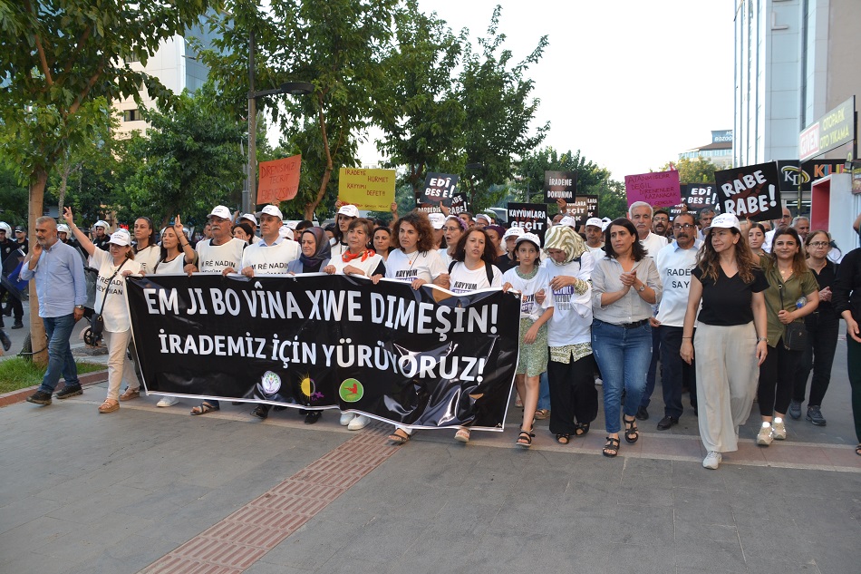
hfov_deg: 67.4
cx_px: 430
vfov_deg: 47.9
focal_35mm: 27
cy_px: 287
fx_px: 646
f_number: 4
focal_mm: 18
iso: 280
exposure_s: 1/125
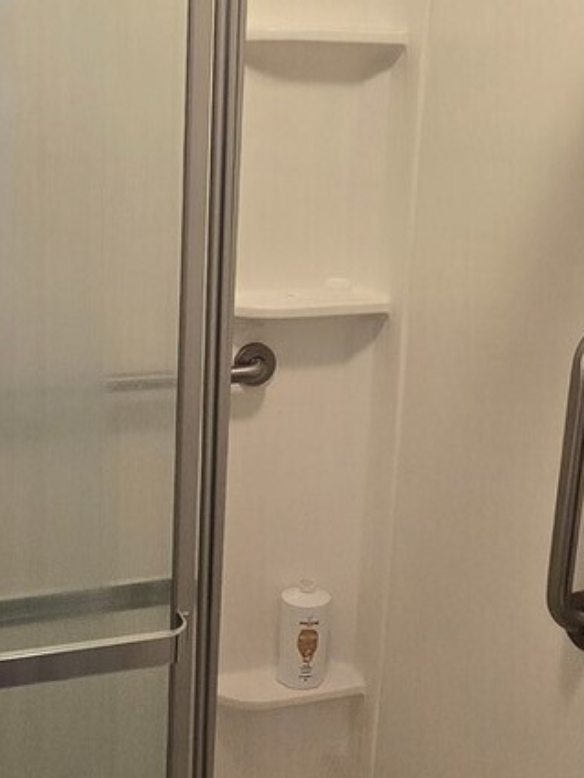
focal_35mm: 44
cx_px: 163
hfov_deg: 32.4
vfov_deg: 42.7
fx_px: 989
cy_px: 311
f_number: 2.2
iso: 320
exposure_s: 1/60
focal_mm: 2.2
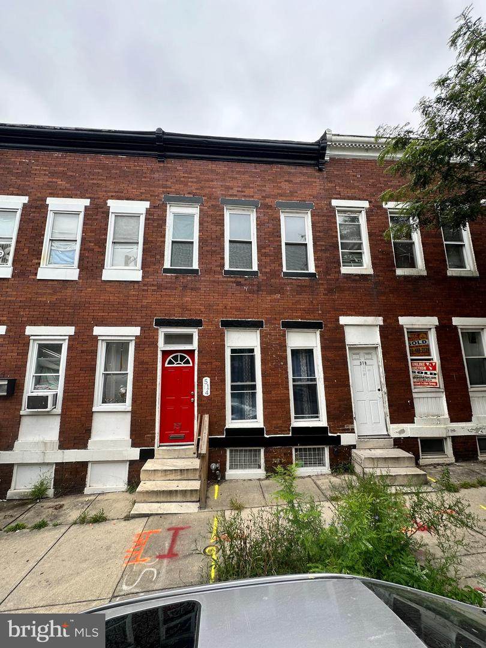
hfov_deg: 85.7
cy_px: 324
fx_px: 262
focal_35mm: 14
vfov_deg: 102.1
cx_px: 243
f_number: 2.2
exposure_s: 1/384
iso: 40
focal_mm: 2.22
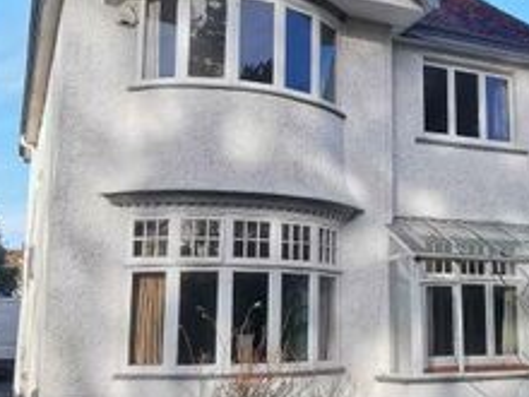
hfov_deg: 36.2
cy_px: 206
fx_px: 779
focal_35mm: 51
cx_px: 423
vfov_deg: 28.6
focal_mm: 2.35
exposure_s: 1/357
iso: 50
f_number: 2.2
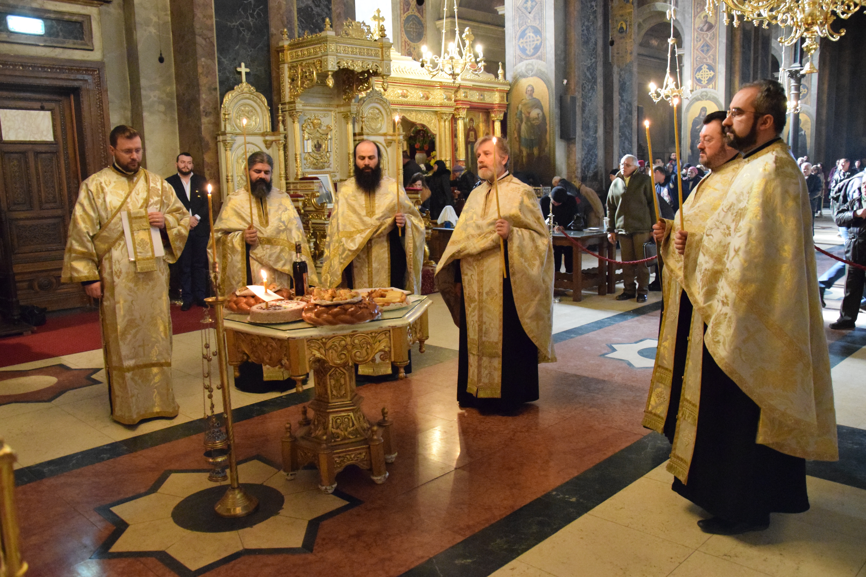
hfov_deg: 59.5
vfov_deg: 41.7
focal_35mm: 32
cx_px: 433
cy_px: 288
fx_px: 758
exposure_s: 1/60
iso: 8000
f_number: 4
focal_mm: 21
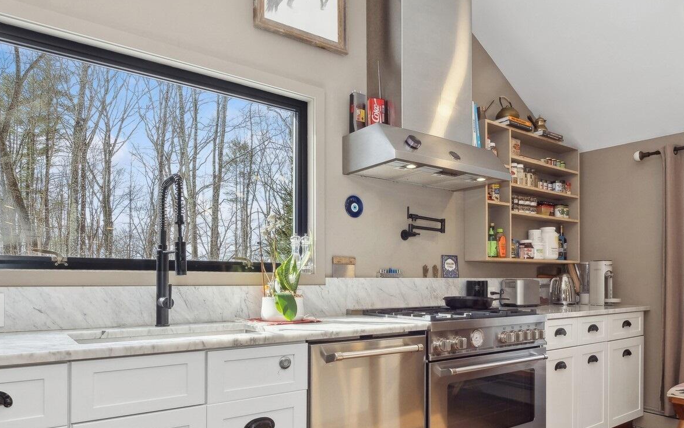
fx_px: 485
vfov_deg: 47.0
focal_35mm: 26
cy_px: 278
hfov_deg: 70.4
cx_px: 357
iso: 200
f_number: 8
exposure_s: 1/25
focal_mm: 9
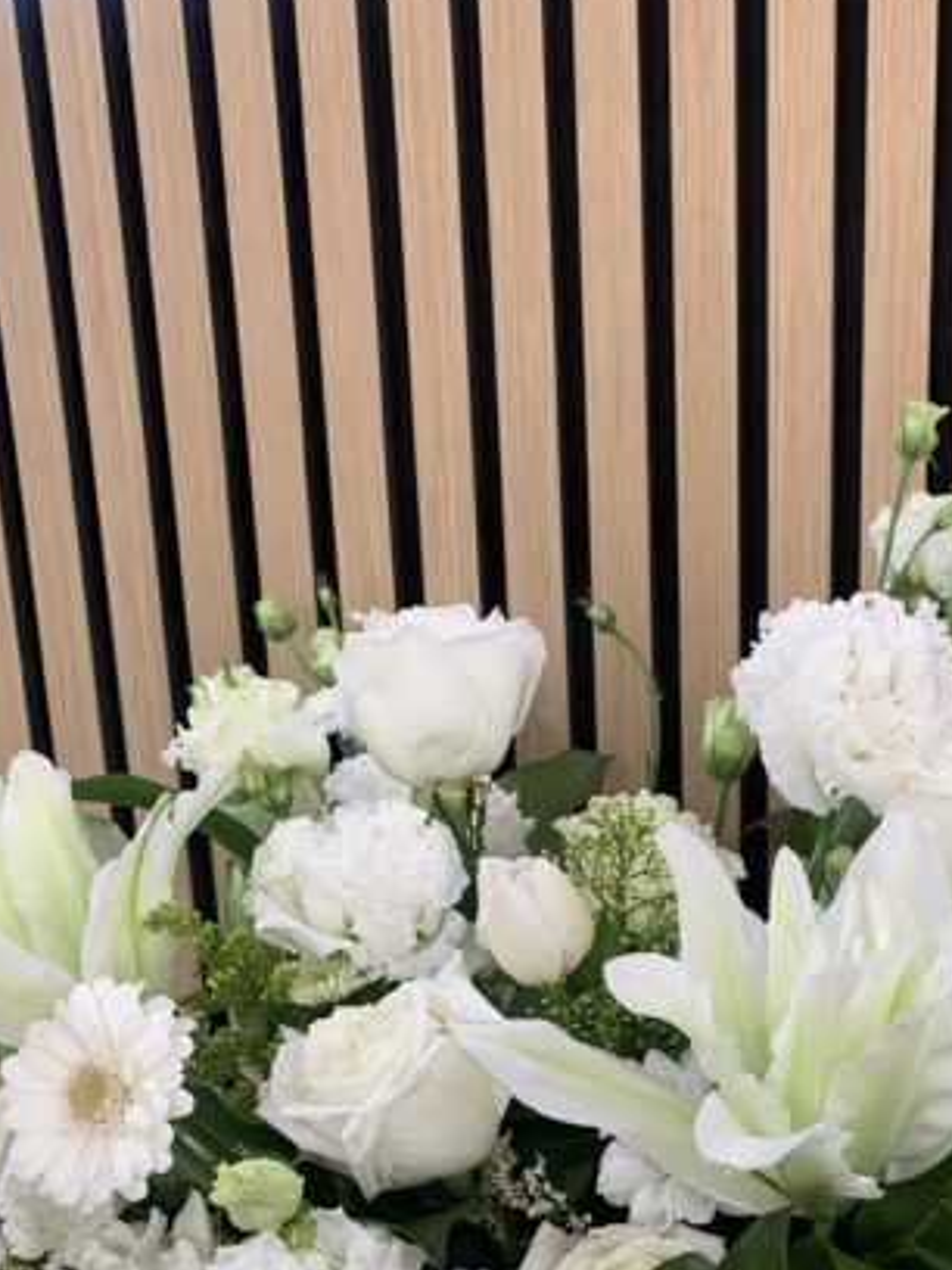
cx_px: 653
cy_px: 1223
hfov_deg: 28.3
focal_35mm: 51
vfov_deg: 34.6
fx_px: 1870
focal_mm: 4.25
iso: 80
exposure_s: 1/60
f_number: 1.8
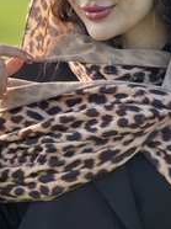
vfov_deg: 9.0
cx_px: 125
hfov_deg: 6.7
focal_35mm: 221
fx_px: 1459
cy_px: 166
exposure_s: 1/121
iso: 25
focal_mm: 9
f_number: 2.8
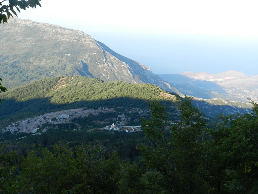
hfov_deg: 47.8
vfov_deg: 36.8
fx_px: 291
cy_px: 97
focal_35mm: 39
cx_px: 127
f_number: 4
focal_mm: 6.7
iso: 160
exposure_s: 1/400
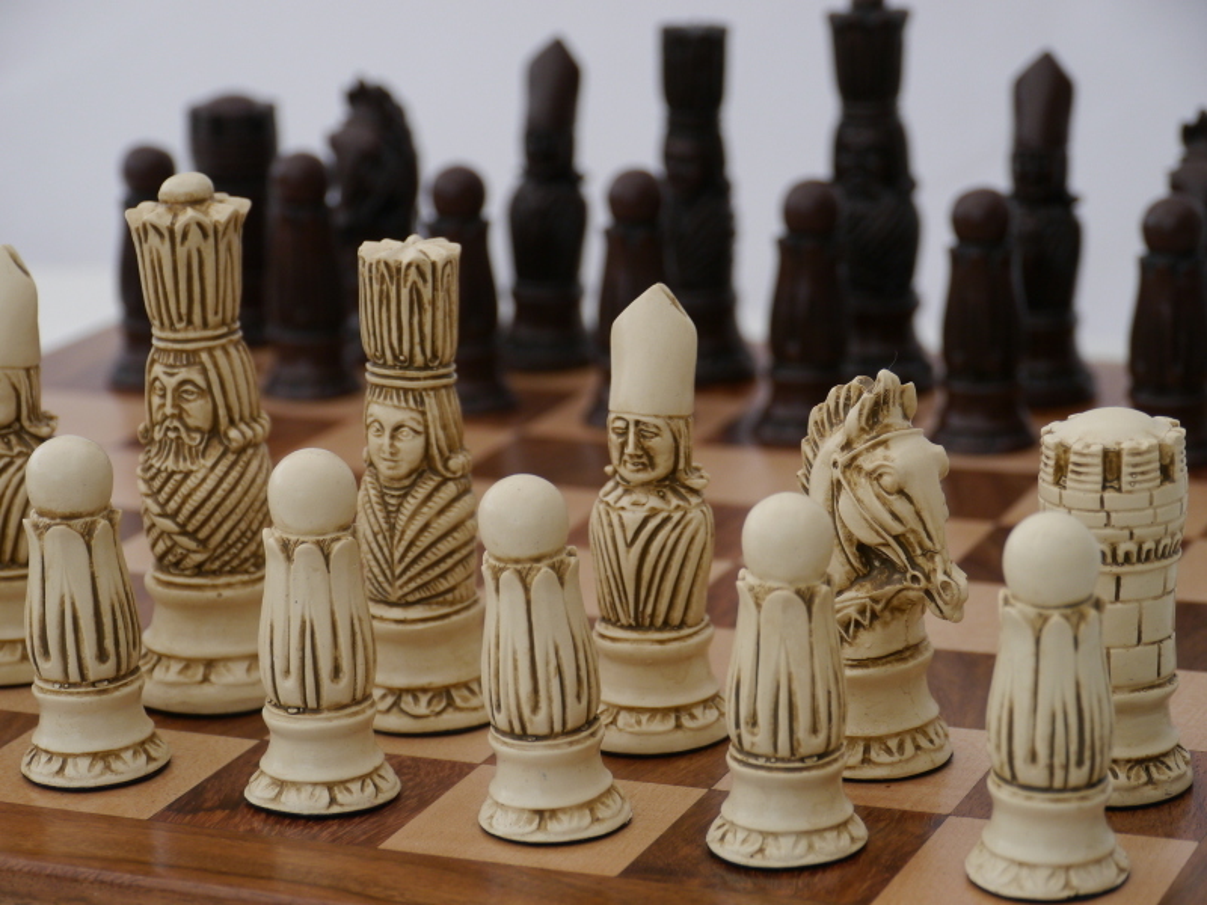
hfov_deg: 17.0
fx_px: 4045
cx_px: 604
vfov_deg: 12.8
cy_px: 452
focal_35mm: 116
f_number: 5.6
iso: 400
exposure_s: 1/125
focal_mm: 58
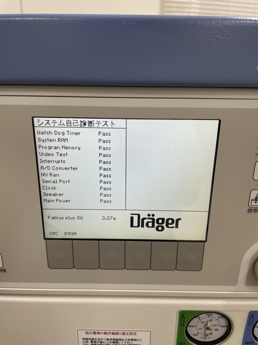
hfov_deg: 53.0
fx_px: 259
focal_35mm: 26
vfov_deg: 67.3
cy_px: 172
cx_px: 129
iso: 50
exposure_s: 1/121
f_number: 1.6
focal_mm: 4.2
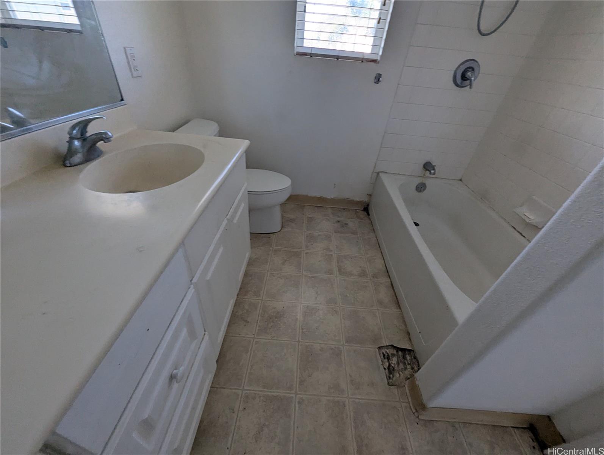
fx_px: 227
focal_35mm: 13
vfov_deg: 90.1
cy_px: 228
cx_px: 302
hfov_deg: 106.1
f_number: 2.2
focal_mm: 1.95
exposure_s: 1/105
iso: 171
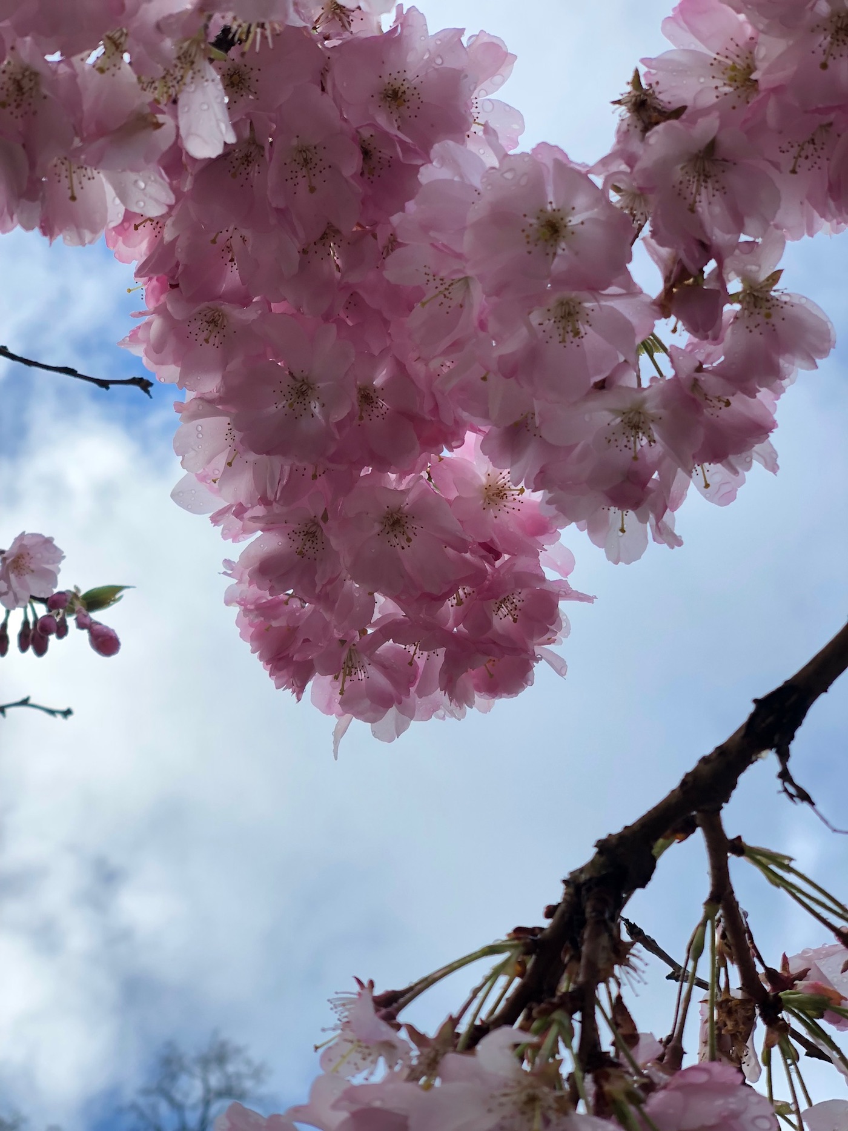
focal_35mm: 52
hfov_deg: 28.0
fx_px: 1699
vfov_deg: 36.8
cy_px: 566
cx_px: 424
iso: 16
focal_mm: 6
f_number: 2.4
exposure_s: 1/203
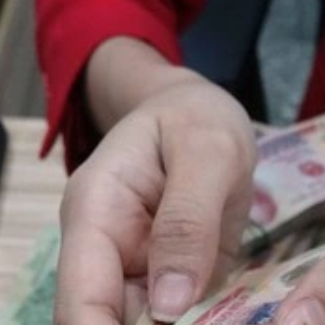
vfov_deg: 21.4
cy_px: 393
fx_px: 797
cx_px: 303
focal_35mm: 75
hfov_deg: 22.4
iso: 1250
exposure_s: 1/250
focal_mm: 8.8
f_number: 3.2
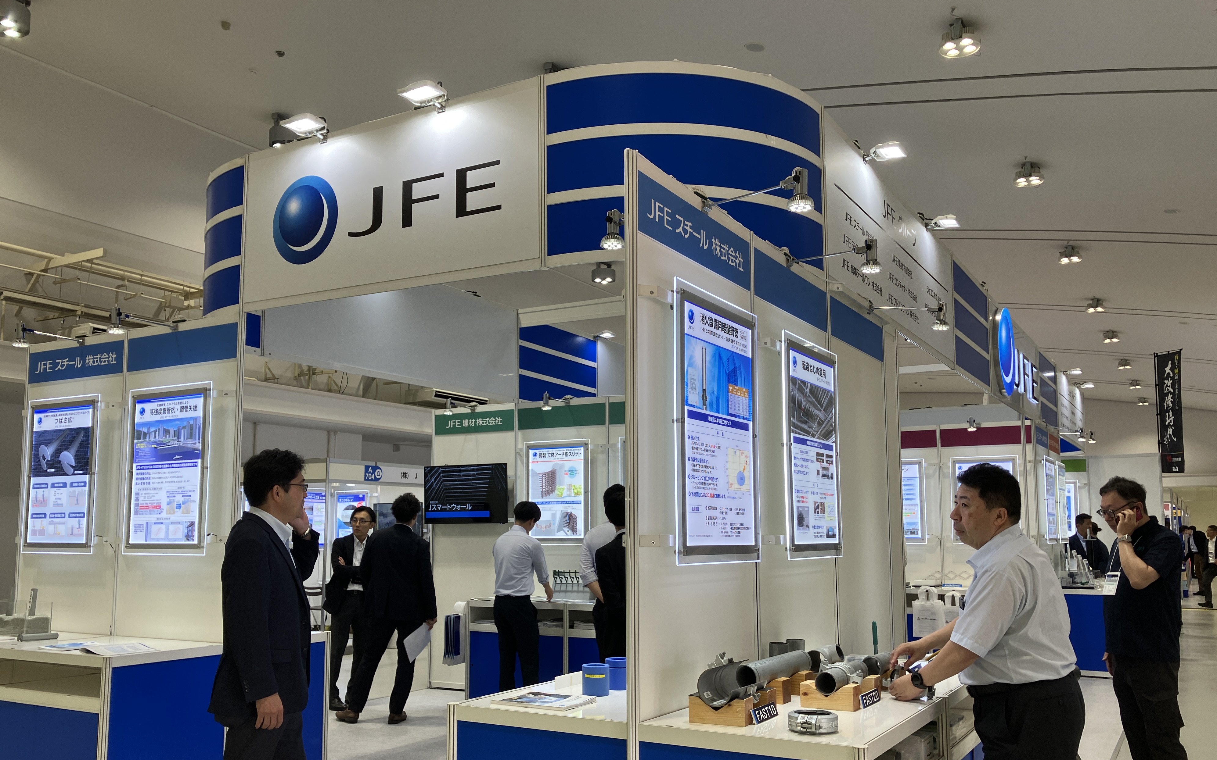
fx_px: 995
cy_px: 452
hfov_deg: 62.9
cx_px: 606
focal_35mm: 30
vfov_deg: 41.7
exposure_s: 1/100
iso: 32
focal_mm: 3.99
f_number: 1.8
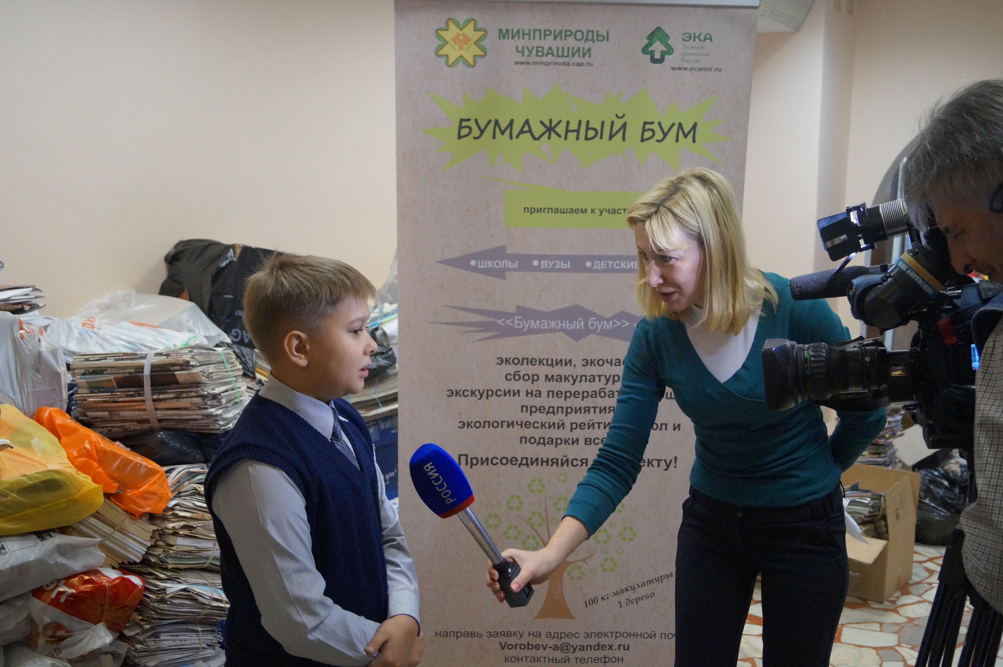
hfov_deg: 49.6
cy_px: 334
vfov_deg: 34.2
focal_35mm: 39
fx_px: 1086
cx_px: 502
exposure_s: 1/160
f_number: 4
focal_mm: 26
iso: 2500
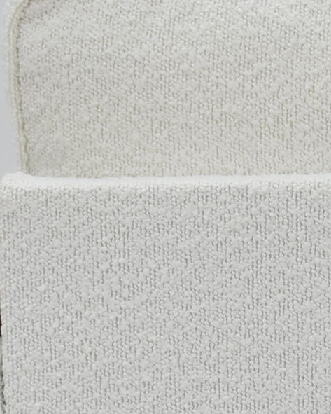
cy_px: 445
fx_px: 2620
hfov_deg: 7.2
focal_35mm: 214
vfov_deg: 9.0
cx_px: 425
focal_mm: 30
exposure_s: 1/125
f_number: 5
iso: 800
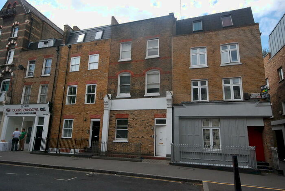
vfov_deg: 59.6
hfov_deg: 81.2
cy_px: 96
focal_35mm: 21
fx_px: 166
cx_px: 142
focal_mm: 14
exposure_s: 1/500
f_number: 11
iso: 1000
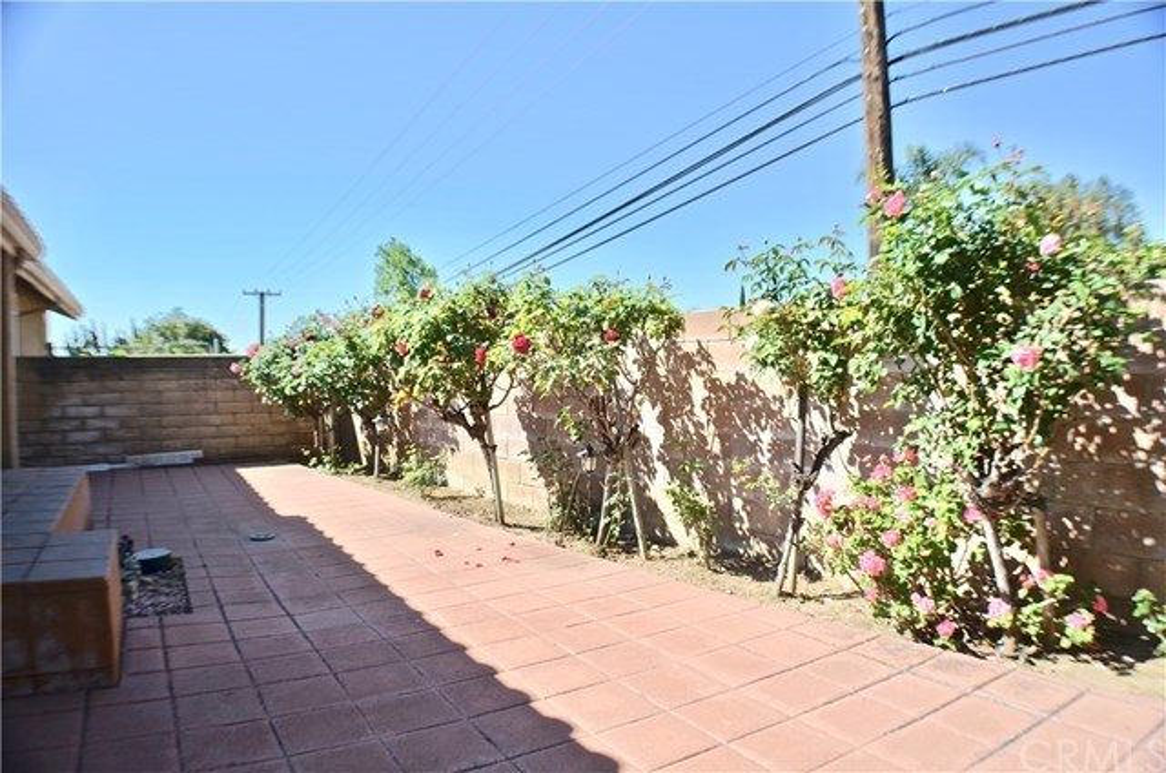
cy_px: 386
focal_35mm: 30
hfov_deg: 62.0
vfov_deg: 43.4
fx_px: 970
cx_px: 583
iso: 100
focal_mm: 20
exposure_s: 1/800
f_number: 3.8
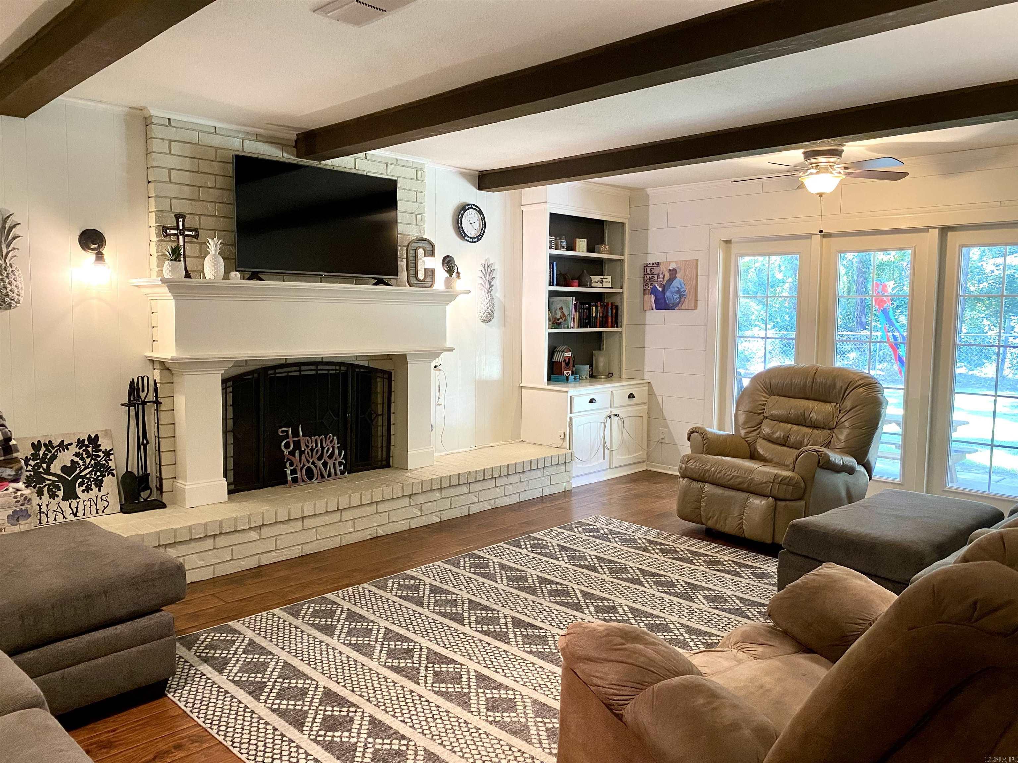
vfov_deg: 53.1
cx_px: 509
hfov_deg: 67.3
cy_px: 382
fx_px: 765
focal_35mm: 26
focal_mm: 4.25
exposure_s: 1/60
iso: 250
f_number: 1.8
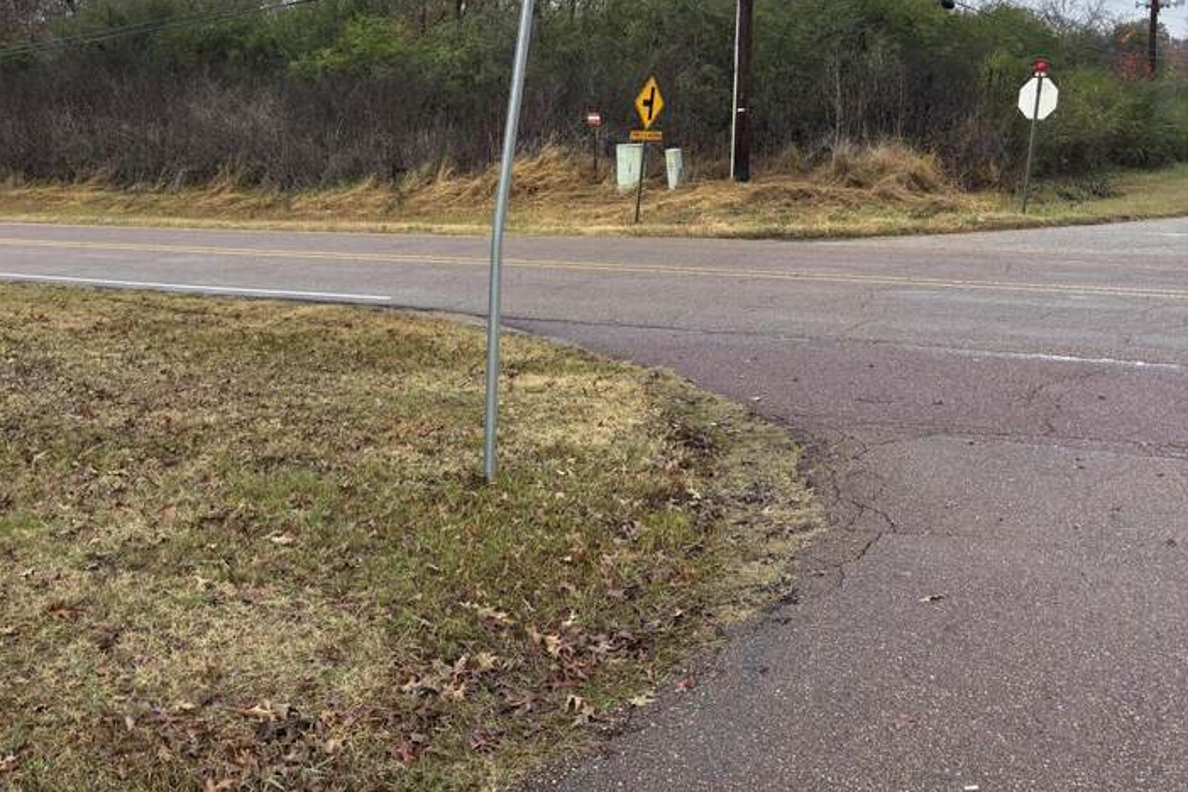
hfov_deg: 51.9
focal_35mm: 37
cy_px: 200
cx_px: 580
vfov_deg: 35.2
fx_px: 1221
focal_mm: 5.96
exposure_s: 1/2288
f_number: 1.6
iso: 50
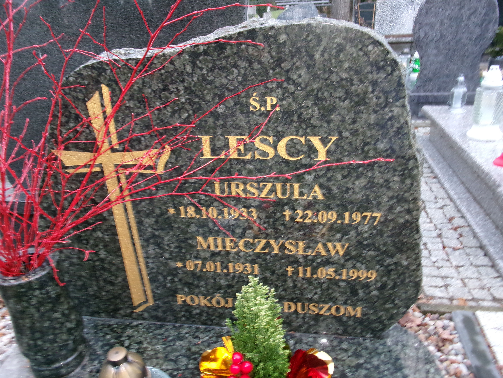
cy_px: 189
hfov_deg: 63.4
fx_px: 407
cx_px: 252
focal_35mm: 28
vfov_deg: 49.7
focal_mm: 5.1
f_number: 3.9
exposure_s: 1/34
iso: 250
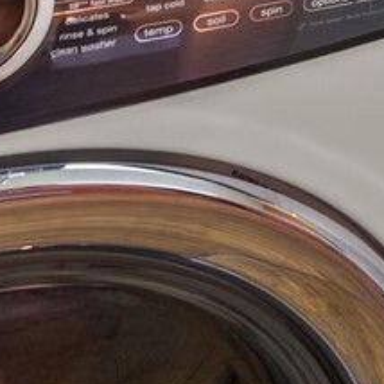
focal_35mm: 101
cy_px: -502
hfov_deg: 12.3
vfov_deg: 13.4
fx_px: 1268
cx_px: 1004
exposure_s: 1/2.5
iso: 200
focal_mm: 15
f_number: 8
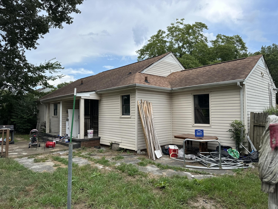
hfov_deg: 71.6
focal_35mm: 24
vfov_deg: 56.8
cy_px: 104
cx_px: 139
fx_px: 193
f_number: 1.78
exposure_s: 1/2028
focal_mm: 6.86
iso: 80
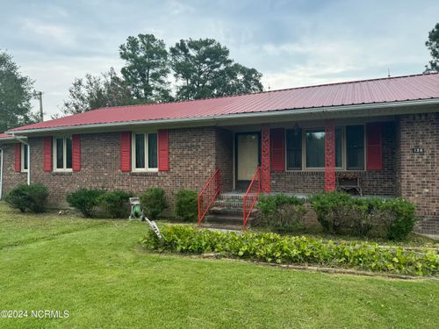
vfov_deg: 56.8
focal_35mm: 24
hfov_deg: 71.6
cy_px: 164
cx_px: 220
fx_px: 304
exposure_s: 1/1339
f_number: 1.78
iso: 80
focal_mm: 6.76
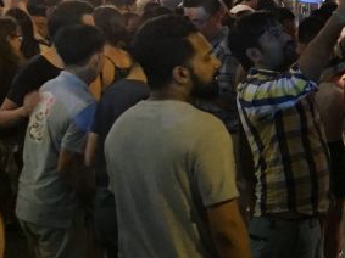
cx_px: 466
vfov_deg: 18.0
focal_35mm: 82
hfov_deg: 21.3
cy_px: 108
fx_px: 817
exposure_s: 1/17
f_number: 2.2
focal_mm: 4.15
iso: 500
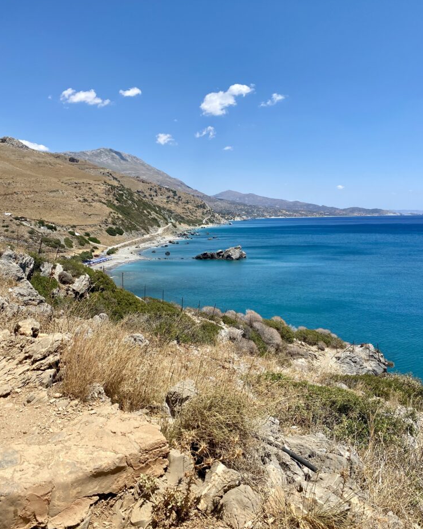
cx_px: 216
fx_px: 438
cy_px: 258
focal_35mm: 28
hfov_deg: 51.5
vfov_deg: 62.2
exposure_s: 1/3731
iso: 32
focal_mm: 4.25
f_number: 1.8
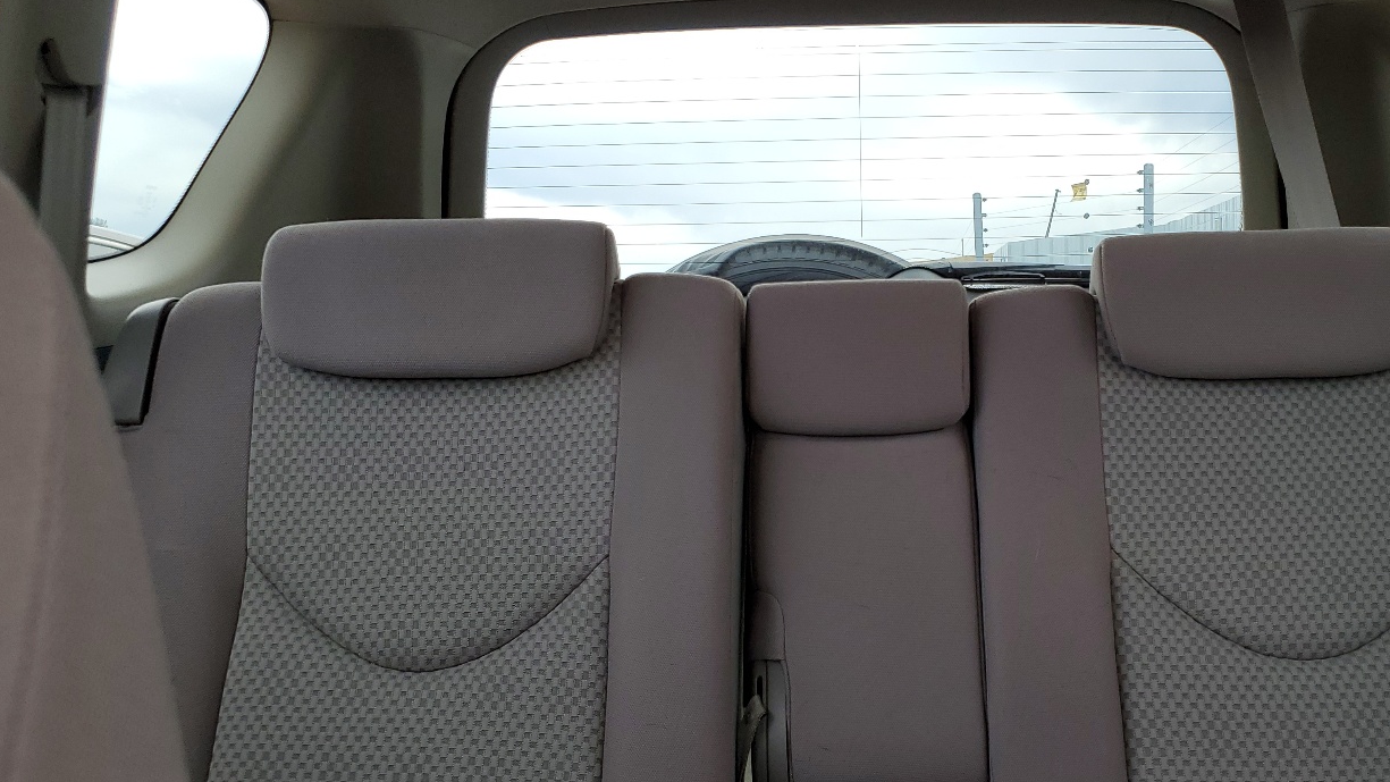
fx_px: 1364
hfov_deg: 53.6
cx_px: 845
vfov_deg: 31.9
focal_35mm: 37
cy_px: 476
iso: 50
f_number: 1.5
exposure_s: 1/175
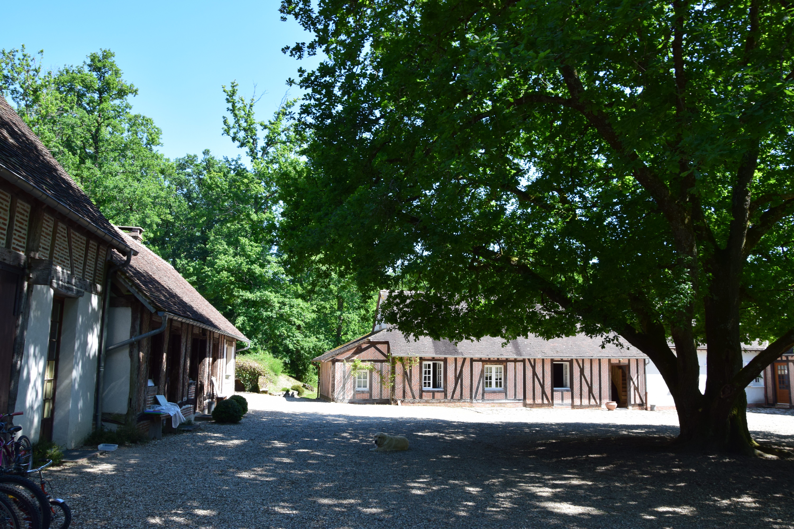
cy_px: 264
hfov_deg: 37.9
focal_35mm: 52
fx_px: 1158
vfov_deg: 25.8
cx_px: 397
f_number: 10
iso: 400
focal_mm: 35
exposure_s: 1/250
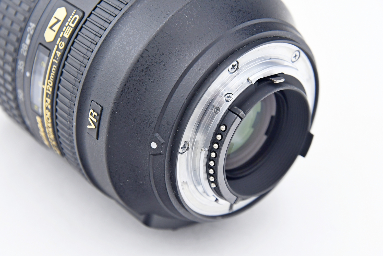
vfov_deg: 14.7
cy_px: 128
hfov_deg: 21.9
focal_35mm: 93
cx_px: 192
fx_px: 989
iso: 1250
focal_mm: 62
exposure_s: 1/160
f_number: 7.1
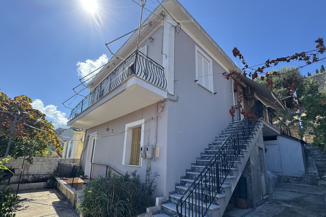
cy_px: 128
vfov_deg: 73.1
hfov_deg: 96.6
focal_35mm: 16
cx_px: 152
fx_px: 145
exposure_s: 1/1020
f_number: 2.2
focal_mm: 2.22
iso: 50
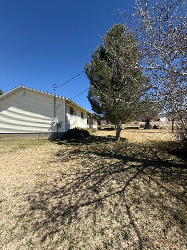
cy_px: 125
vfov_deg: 102.1
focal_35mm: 14
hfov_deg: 85.7
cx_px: 94
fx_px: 101
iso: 50
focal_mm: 2.22
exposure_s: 1/1613
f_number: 2.2
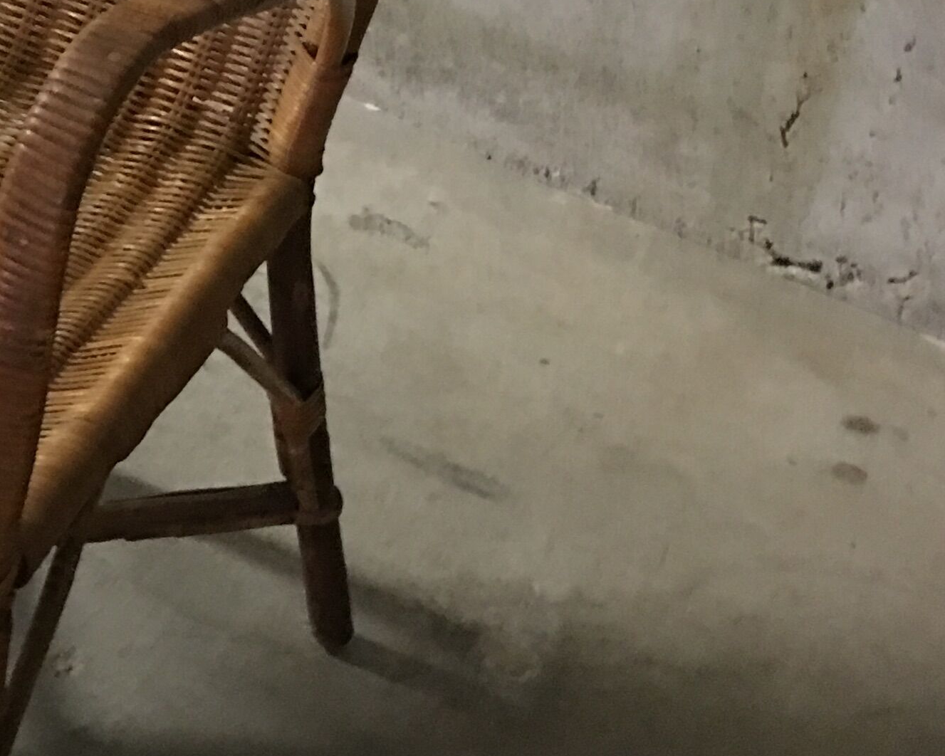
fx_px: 2406
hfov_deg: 20.8
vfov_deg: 17.9
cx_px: -183
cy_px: 362
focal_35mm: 86
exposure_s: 1/4
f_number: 2.2
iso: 125
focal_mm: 4.15
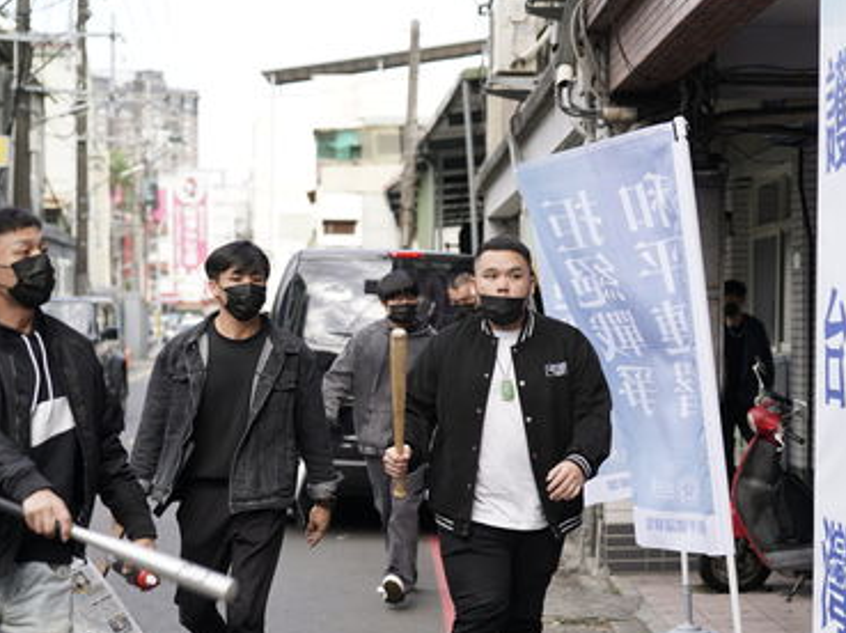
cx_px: 555
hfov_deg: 26.9
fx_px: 1758
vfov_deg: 20.4
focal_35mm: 72
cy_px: 374
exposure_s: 1/500
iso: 100
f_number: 2.2
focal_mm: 46
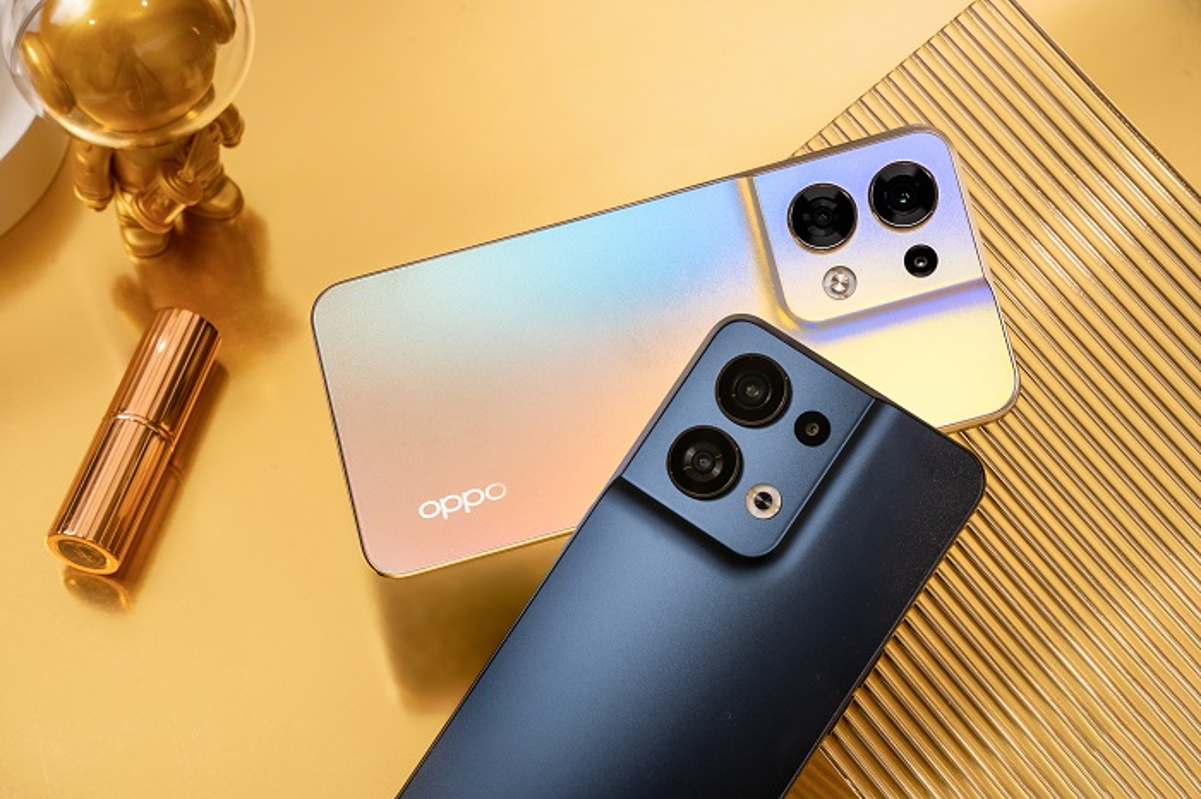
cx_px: 600
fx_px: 2211
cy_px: 400
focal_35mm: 66
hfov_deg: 30.4
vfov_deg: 20.5
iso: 100
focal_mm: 66.3
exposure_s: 1/5
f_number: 13
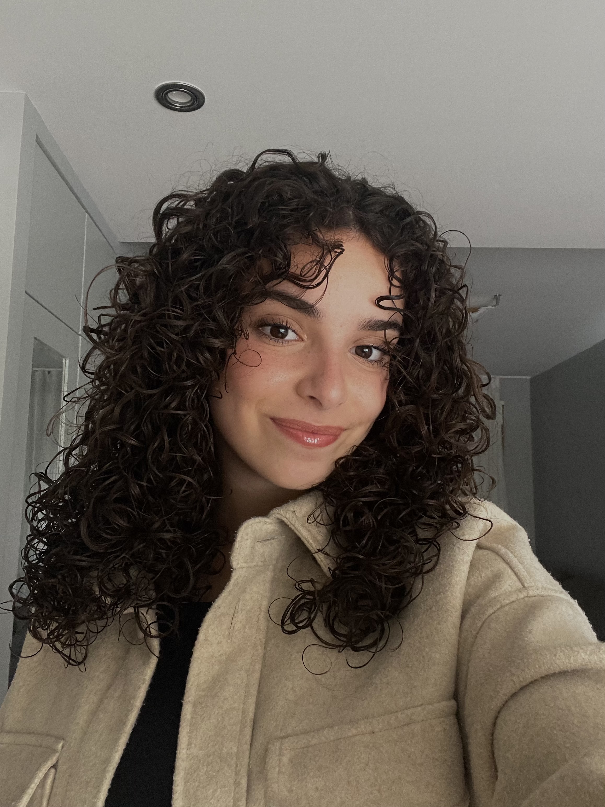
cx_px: 302
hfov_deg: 46.8
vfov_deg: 60.0
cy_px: 404
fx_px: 699
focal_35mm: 30
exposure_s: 1/60
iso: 250
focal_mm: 2.71
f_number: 2.2
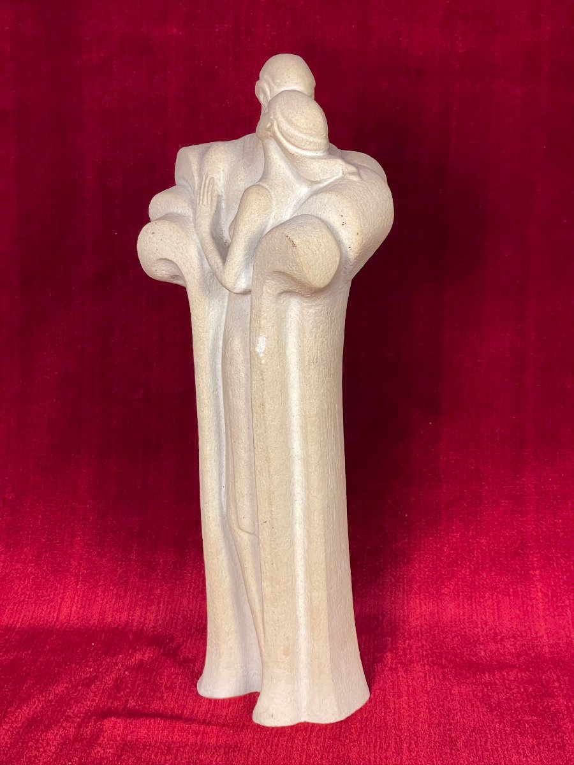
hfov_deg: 28.0
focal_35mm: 52
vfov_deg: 36.8
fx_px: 1150
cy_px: 382
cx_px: 287
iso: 400
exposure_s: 1/60
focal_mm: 6
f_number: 2
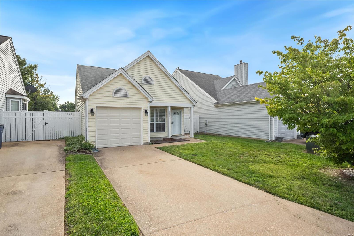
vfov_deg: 67.4
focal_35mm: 18
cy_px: 118
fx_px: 177
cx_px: 177
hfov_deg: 90.0
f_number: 8
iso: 400
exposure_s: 1/320
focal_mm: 9
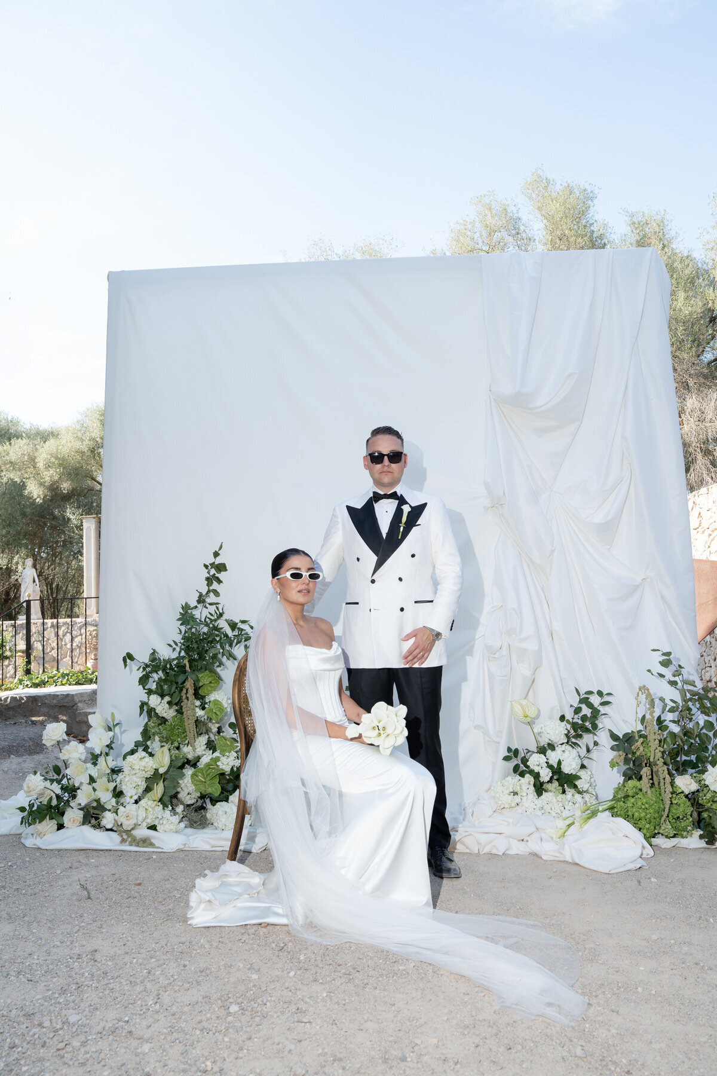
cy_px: 538
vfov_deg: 63.7
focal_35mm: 29
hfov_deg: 45.0
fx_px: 866
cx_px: 358
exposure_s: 1/250
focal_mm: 29
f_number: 5.6
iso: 250
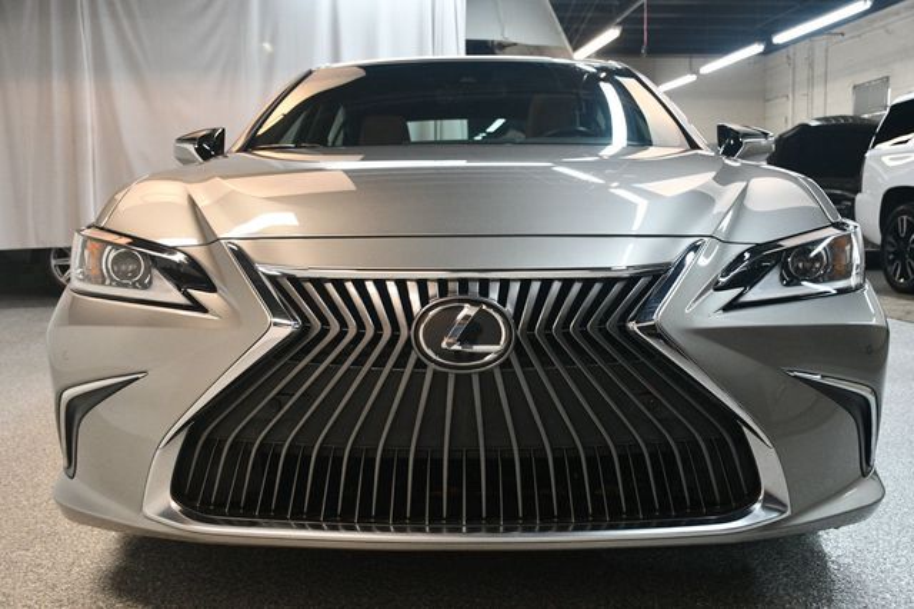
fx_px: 990
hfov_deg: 49.6
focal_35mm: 39
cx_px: 457
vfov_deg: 34.2
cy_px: 304
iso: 2200
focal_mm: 26
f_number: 3.8
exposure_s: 1/125
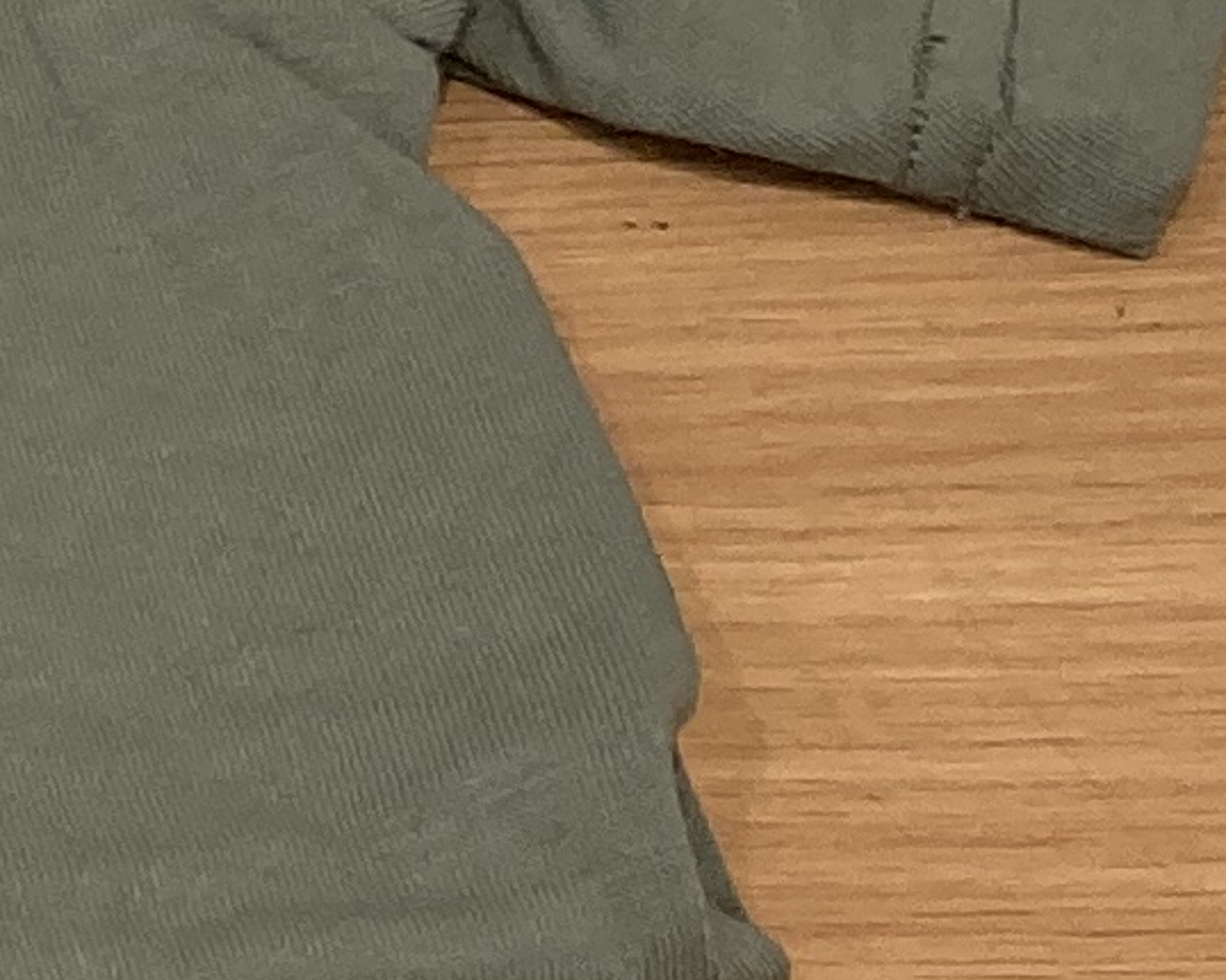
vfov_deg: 7.3
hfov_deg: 7.8
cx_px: -2794
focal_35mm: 205
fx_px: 7436
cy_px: -830
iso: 64
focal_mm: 3.99
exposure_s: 1/60
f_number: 1.8
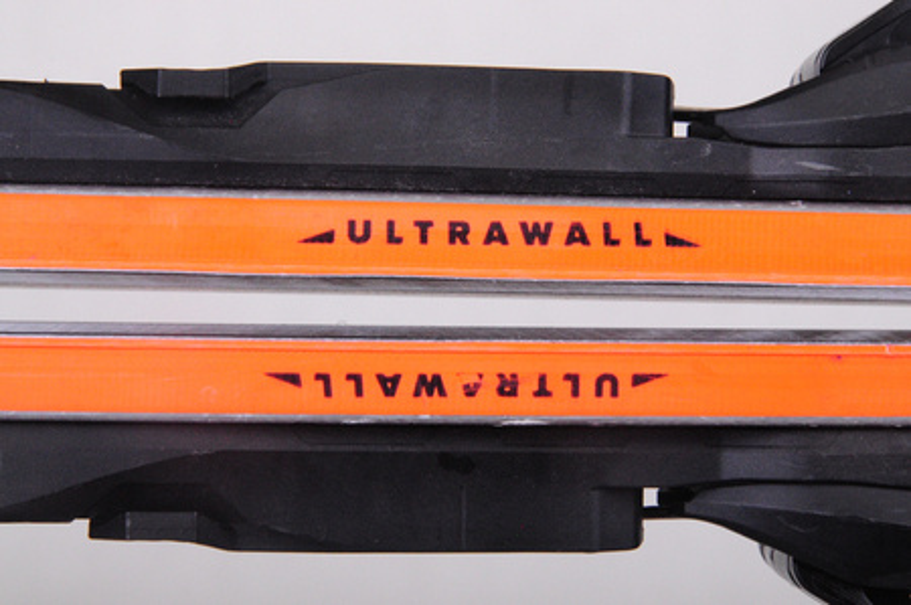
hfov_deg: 13.1
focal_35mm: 158
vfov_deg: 8.7
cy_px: 302
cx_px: 456
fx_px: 3981
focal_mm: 105
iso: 3200
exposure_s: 1/180
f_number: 16
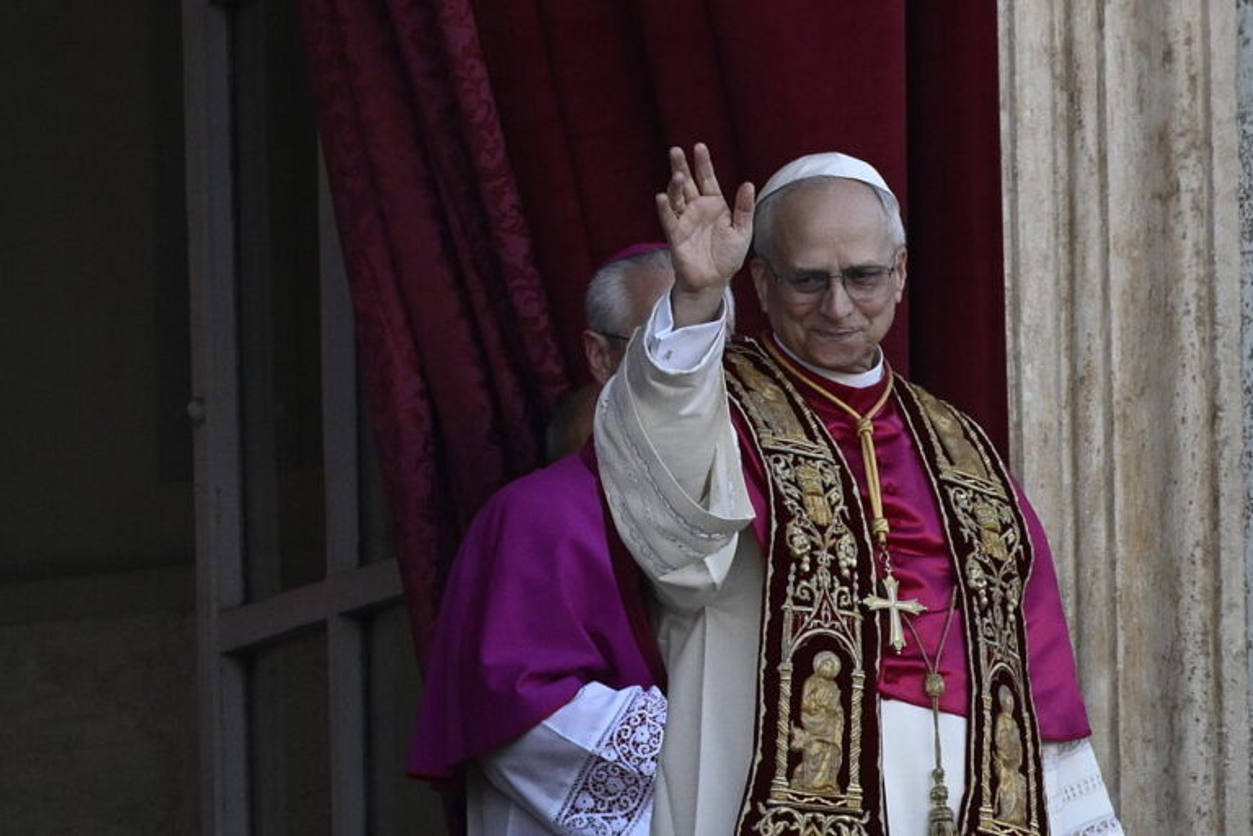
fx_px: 29234
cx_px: 626
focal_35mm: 840
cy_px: 418
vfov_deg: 1.6
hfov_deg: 2.5
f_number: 8
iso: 1600
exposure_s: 1/640
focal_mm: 560
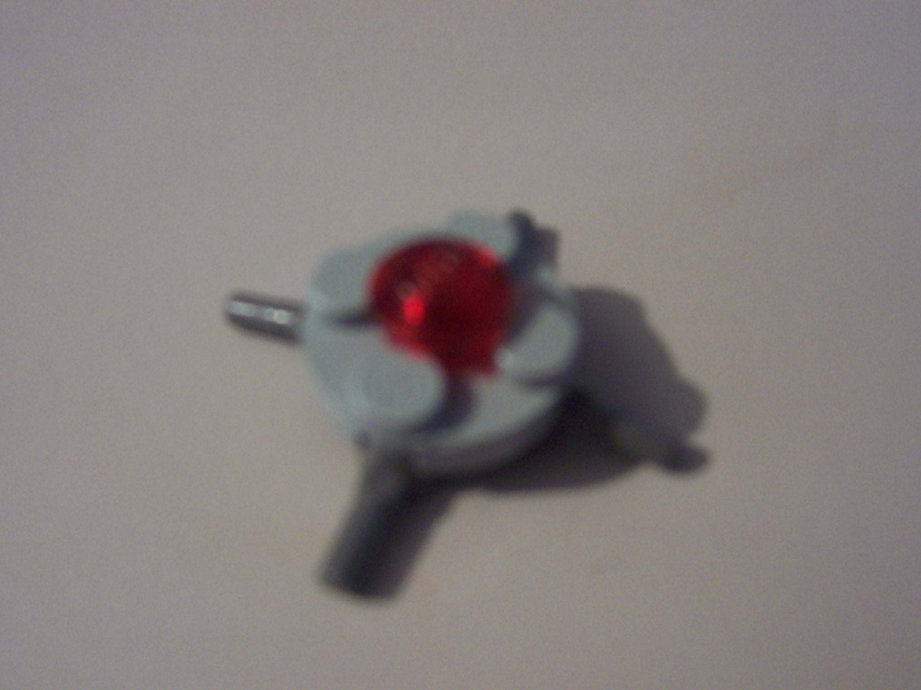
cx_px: 460
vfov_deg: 38.7
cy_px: 345
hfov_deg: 50.1
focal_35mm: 37
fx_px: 984
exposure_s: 1/8
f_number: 2.8
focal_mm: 5.6
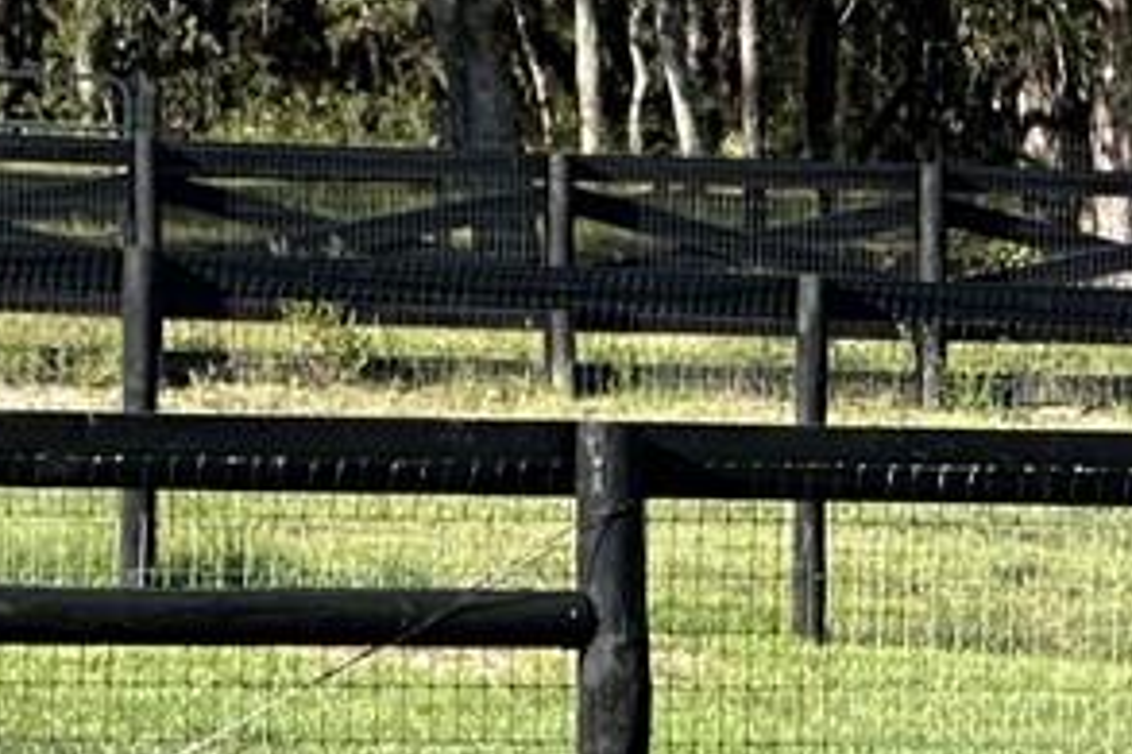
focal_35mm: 437
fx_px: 13733
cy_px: -862
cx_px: 185
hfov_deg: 4.7
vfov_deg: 3.1
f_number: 2.8
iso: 32
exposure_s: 1/386
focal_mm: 9
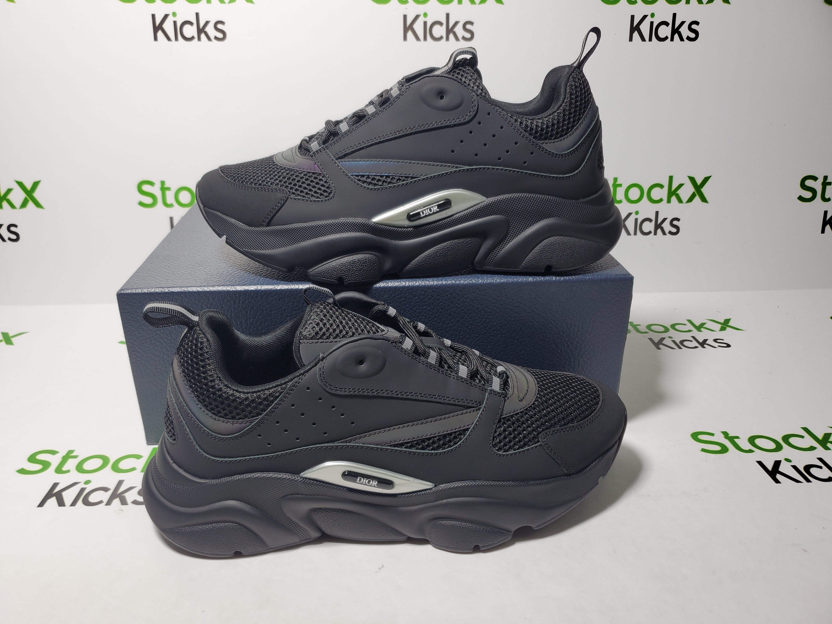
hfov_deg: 67.3
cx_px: 416
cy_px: 312
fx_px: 625
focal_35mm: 26
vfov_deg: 53.1
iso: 50
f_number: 1.5
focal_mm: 4.3
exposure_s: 1/349
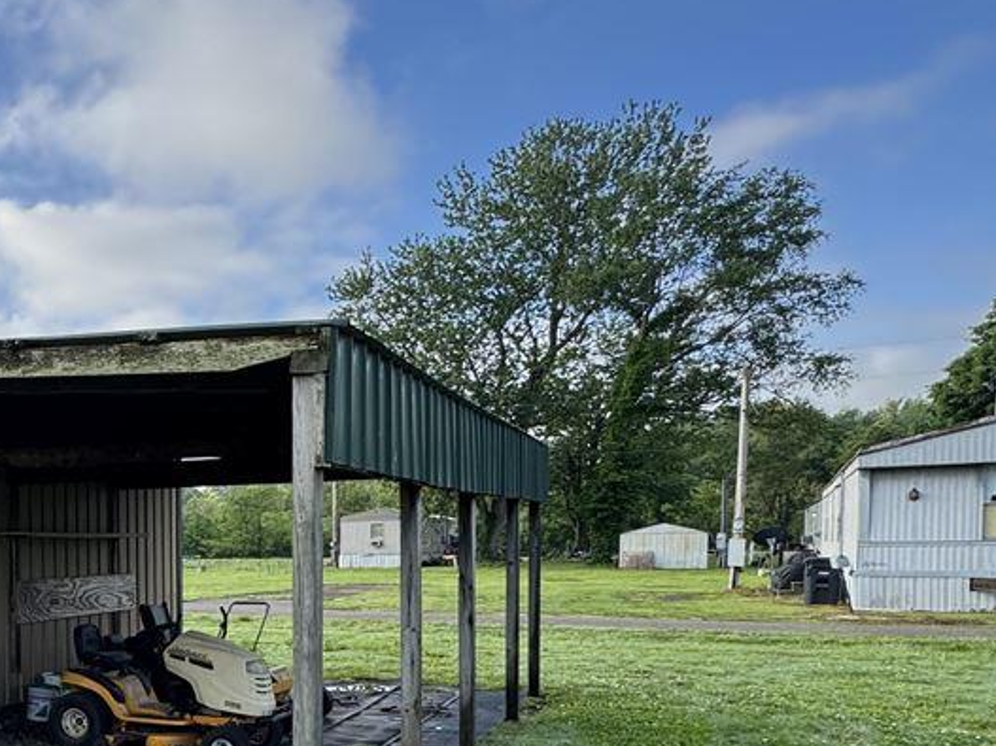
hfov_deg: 42.4
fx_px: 978
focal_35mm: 34
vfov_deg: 40.1
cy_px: 593
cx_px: -100
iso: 50
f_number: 2.2
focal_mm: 2.22
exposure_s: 1/552
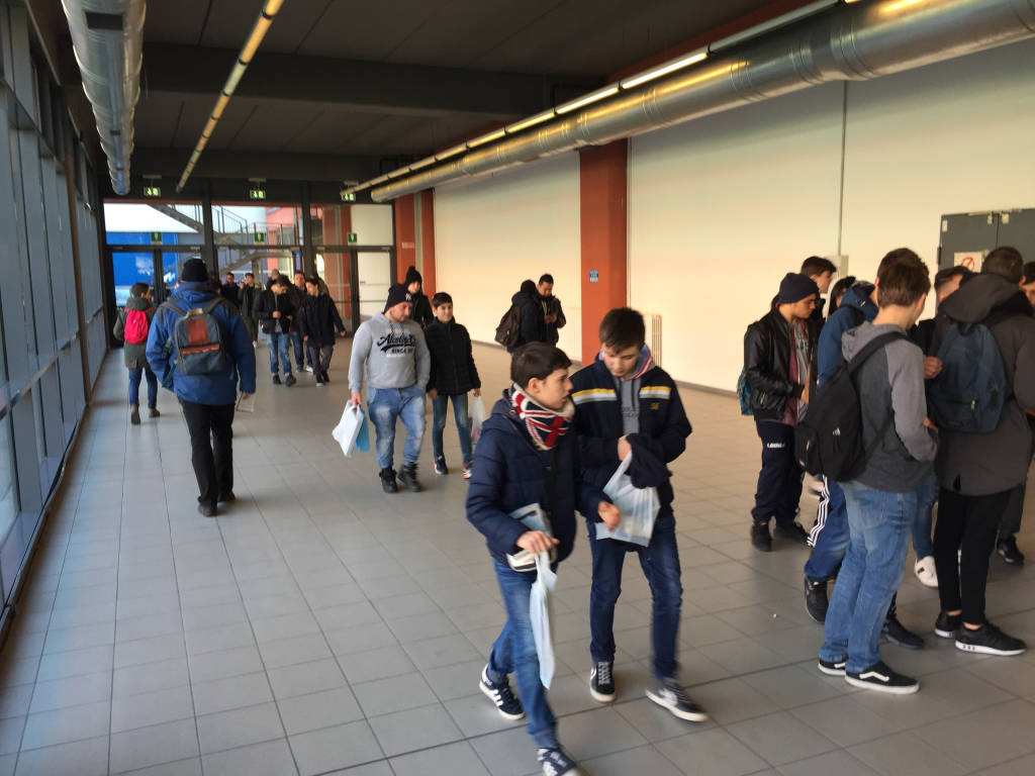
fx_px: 867
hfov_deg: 61.7
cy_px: 388
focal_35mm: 29
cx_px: 518
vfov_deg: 48.2
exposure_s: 1/50
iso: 40
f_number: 2.2
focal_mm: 4.15
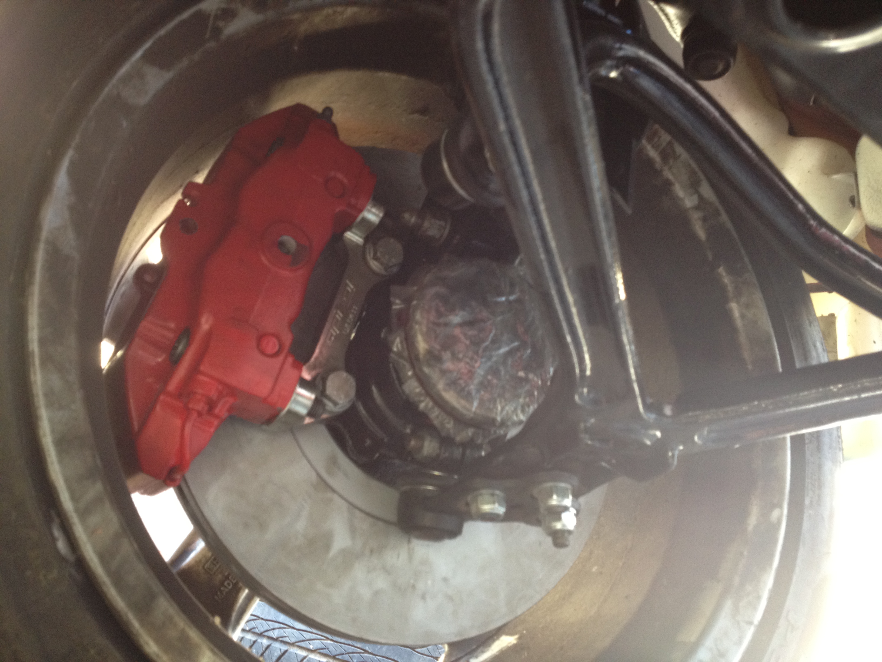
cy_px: 331
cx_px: 441
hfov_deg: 52.6
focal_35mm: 35
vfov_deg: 40.7
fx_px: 892
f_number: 2.4
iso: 125
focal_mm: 4.28
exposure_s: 1/20
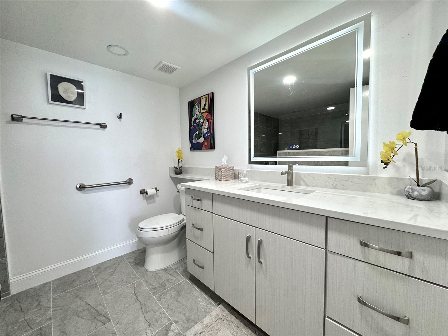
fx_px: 181
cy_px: 168
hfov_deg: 102.1
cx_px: 224
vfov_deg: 85.7
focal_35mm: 14
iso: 160
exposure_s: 1/120
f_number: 2.2
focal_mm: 2.22
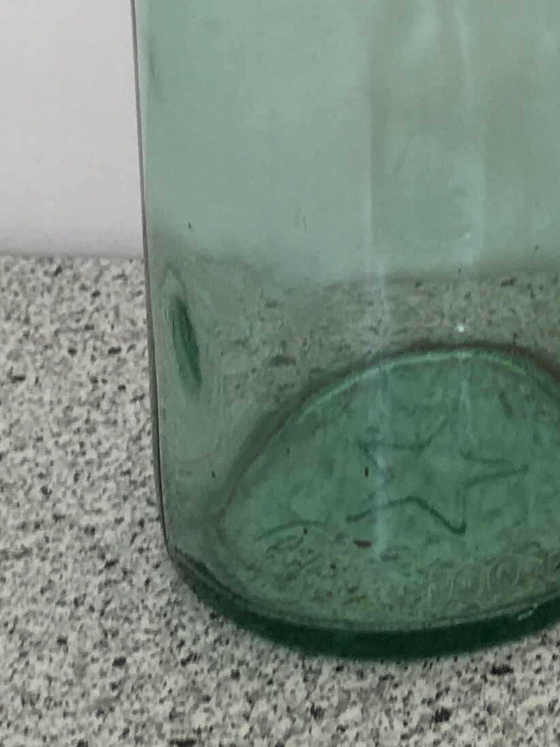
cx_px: 824
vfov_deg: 16.5
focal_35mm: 107
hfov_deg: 13.1
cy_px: -411
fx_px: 2308
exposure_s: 1/50
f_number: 2.2
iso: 25
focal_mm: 4.15
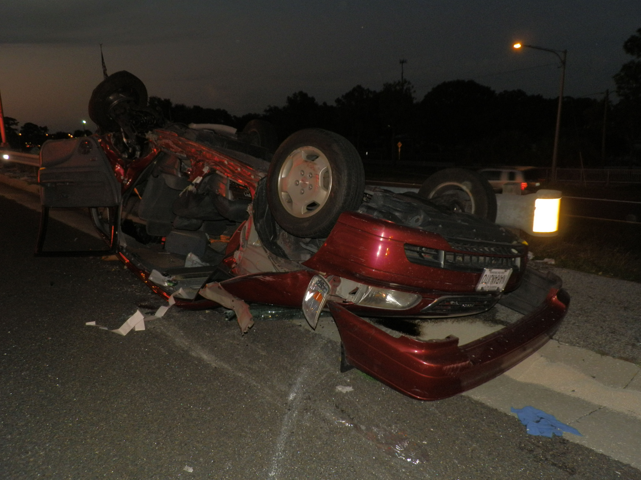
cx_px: 320
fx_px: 518
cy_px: 240
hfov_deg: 63.4
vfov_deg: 49.7
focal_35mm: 28
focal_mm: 5
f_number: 3.3
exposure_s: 1/30
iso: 125
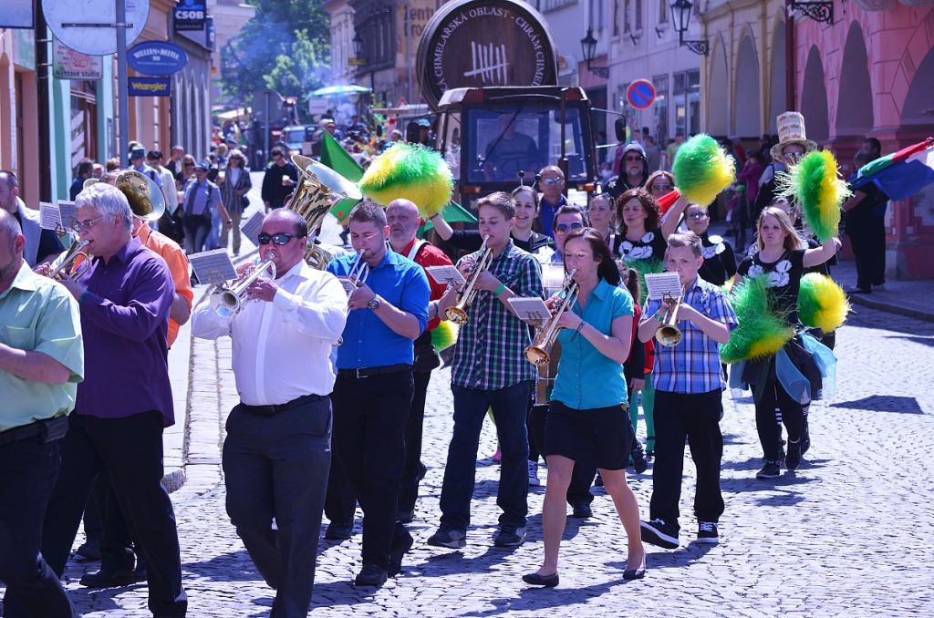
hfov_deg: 13.7
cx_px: 467
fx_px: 3883
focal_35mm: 150
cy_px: 309
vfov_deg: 9.1
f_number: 7.1
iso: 100
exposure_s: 1/250
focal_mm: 100
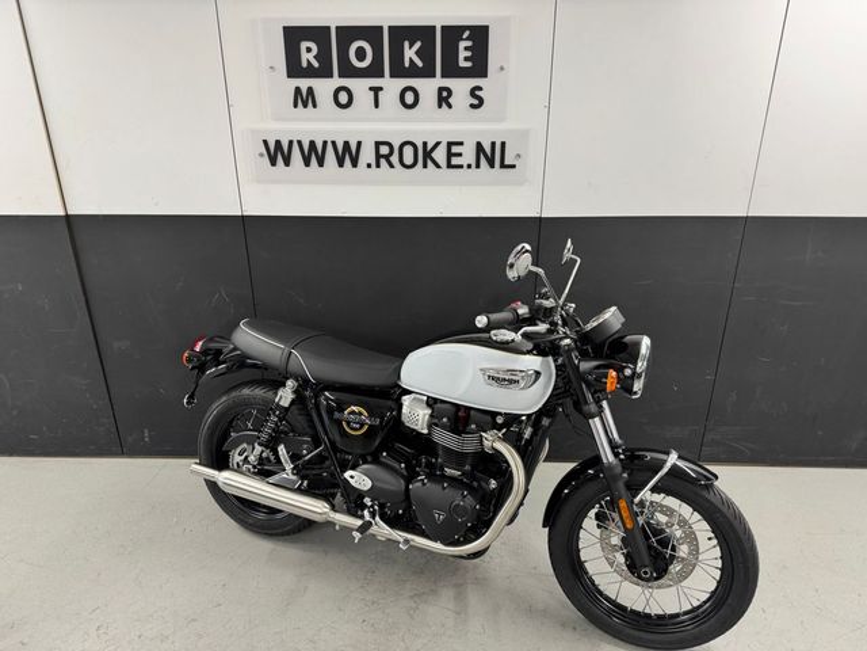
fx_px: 601
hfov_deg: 71.6
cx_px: 434
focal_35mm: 24
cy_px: 326
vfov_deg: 56.8
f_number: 1.78
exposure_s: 1/100
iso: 200
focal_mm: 6.76
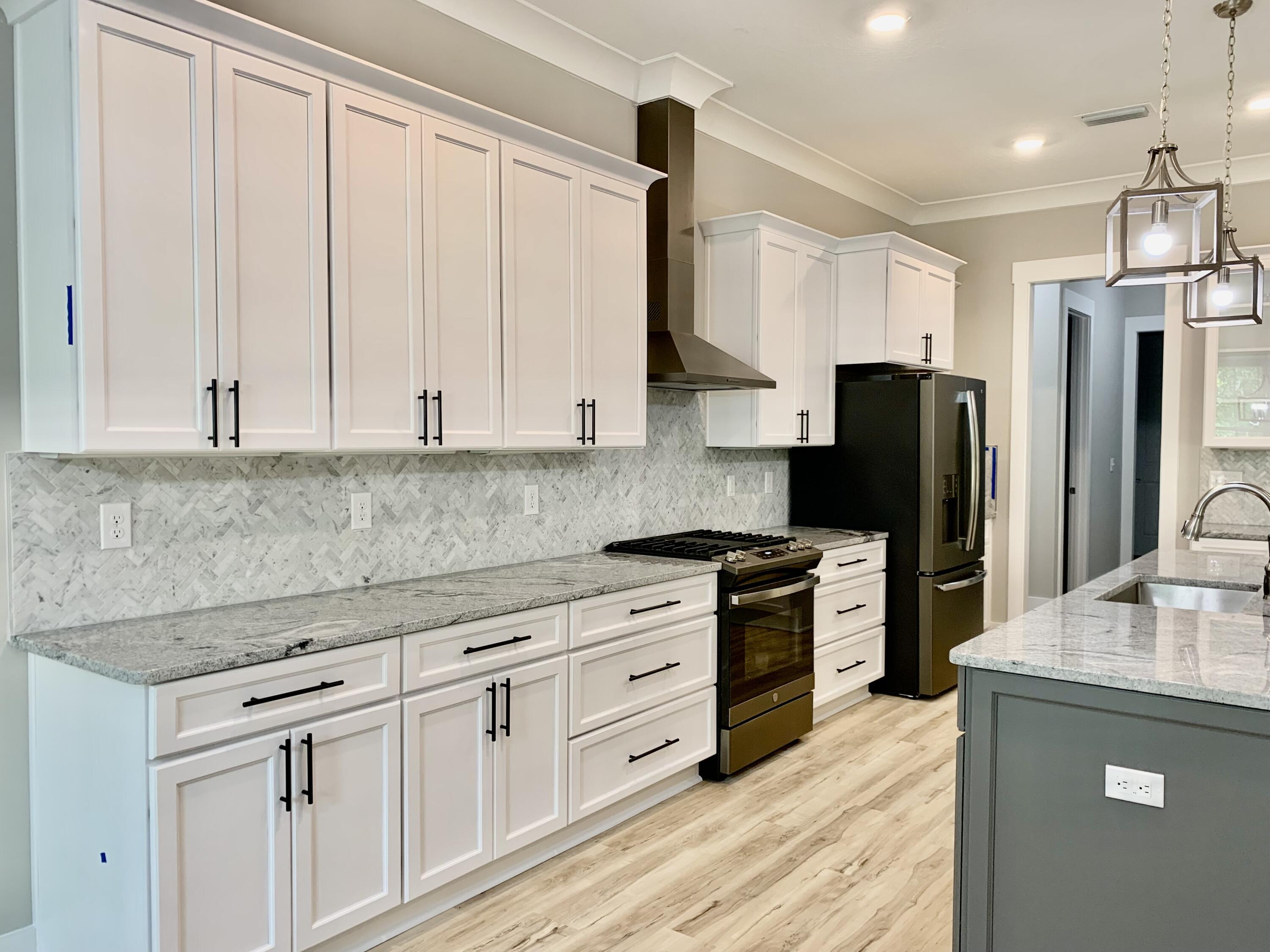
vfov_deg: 53.1
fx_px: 954
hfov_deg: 67.3
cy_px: 476
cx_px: 635
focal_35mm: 26
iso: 64
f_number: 1.8
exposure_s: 1/60
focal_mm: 4.25
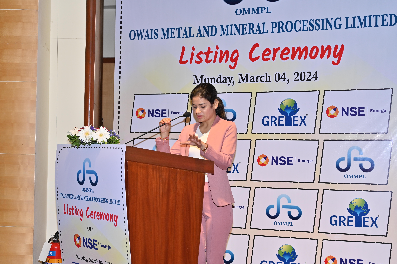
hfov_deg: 37.5
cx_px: 198
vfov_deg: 25.5
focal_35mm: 53
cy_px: 132
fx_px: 584
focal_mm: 53
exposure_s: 1/160
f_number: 5.6
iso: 400
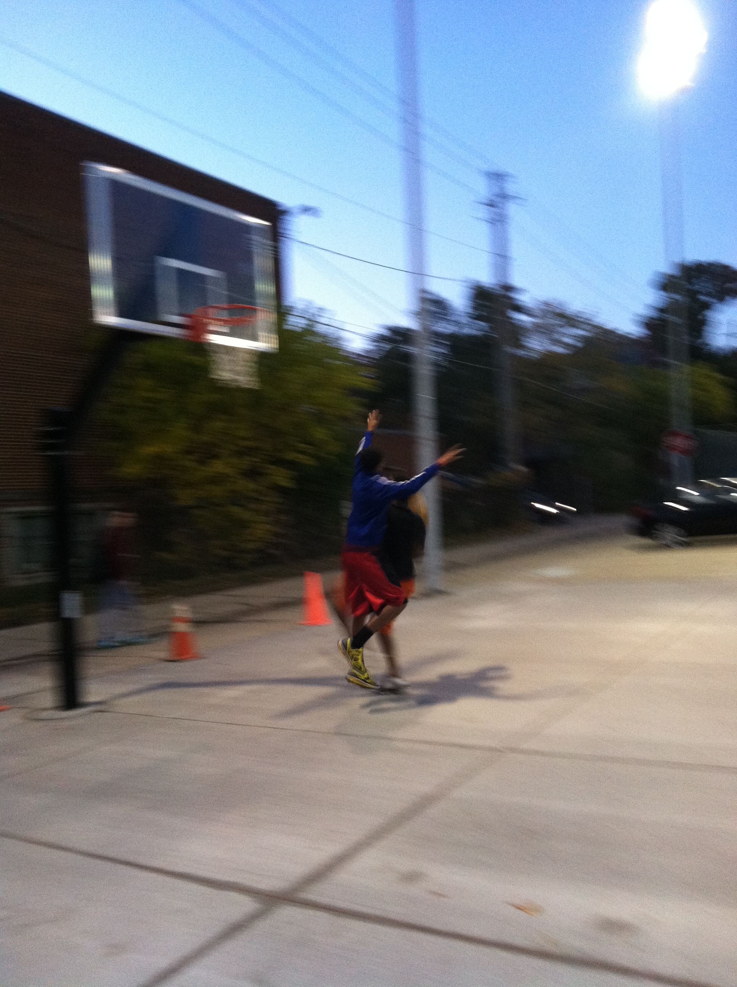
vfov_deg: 52.7
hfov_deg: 40.6
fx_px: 996
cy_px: 494
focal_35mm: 35
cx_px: 368
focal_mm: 3.85
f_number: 2.8
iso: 200
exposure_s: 1/17
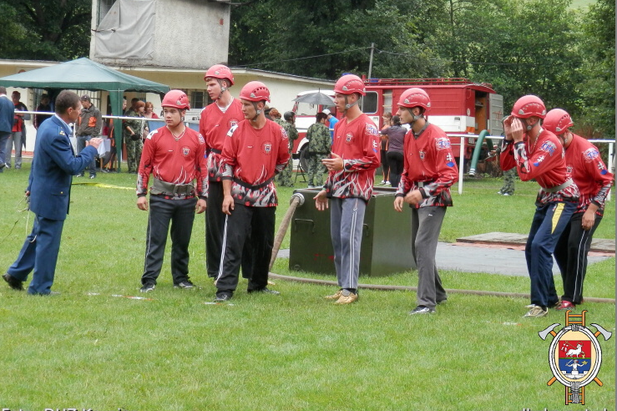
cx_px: 308
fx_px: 1439
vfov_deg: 16.2
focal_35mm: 84
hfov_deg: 24.2
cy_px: 197
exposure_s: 1/125
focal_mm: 14.4
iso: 160
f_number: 4.6
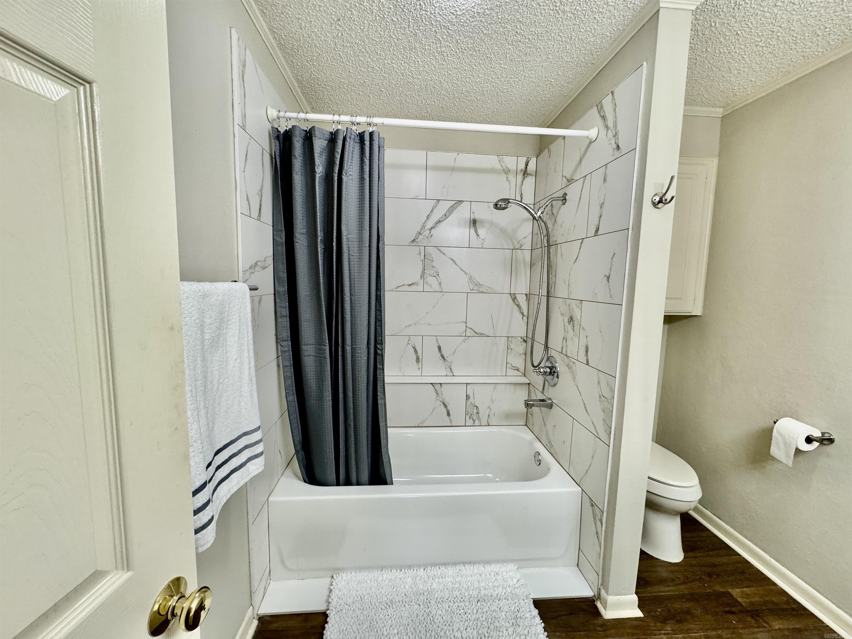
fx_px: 345
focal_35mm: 14
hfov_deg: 102.1
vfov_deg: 85.7
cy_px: 320
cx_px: 426
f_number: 2.2
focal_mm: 2.22
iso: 200
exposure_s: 1/60
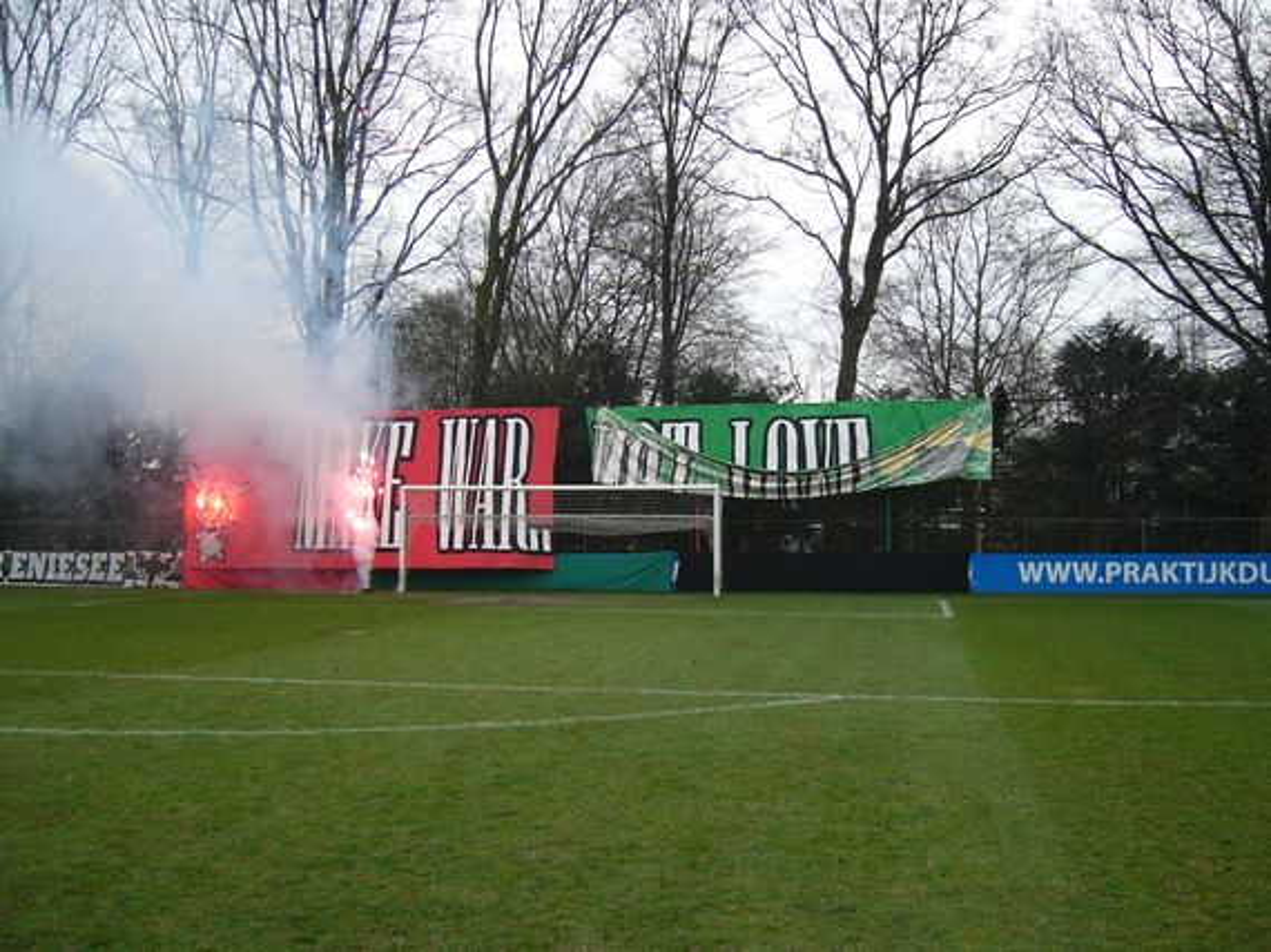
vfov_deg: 40.7
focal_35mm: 35
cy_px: 476
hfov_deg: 52.6
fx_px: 1285
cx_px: 636
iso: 100
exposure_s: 1/320
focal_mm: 5.8
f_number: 2.8
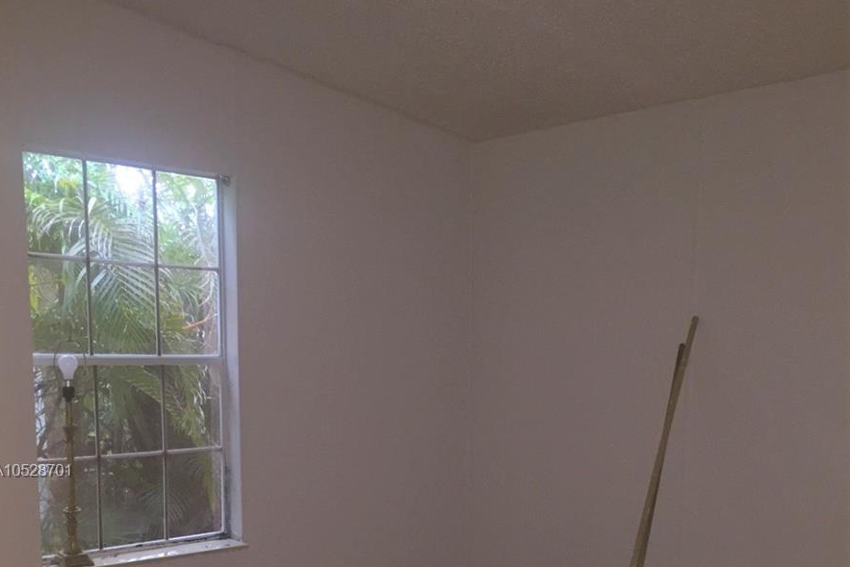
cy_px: 473
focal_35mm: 41
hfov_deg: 47.4
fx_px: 968
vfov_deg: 31.6
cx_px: 423
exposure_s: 1/16
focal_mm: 4.15
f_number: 2.2
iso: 80
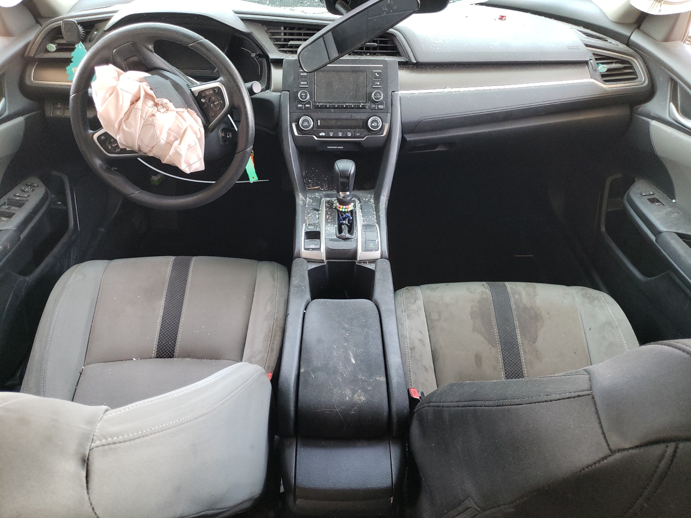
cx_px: 346
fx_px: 519
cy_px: 259
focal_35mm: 26
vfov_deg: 53.1
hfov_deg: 67.3
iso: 123
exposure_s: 1/60.2
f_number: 1.5
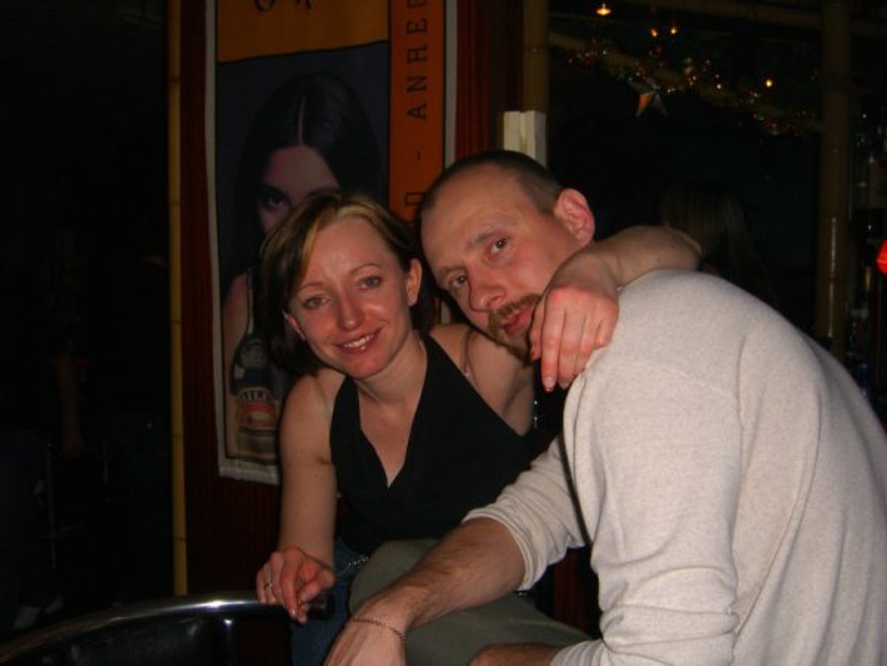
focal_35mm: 38
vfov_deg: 37.7
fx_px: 974
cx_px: 444
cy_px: 333
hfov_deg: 49.0
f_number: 2.8
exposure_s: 1/60
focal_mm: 7.9
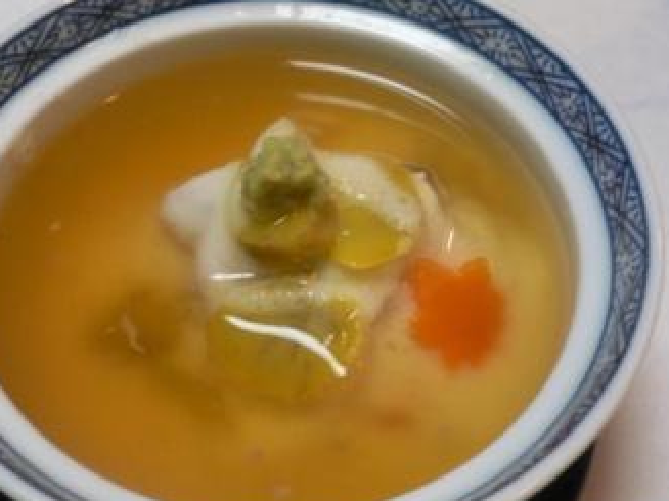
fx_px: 927
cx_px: 274
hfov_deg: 39.5
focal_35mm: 48
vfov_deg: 30.2
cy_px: 243
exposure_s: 1/8
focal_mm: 5.8
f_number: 2.8
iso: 200
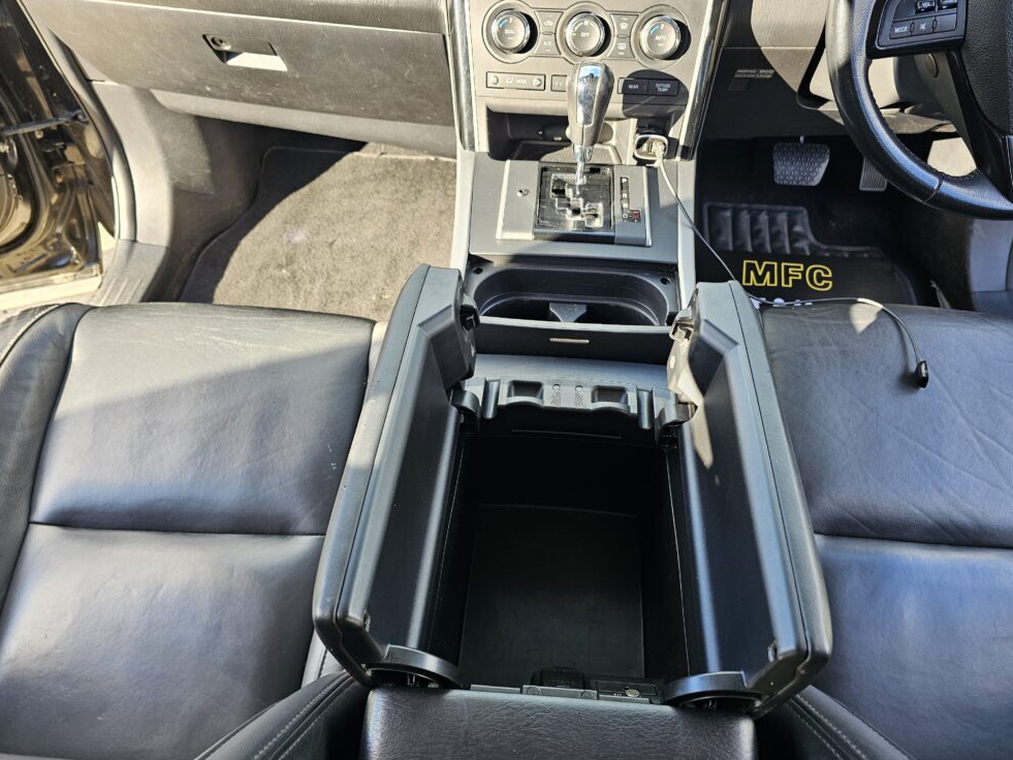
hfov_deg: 71.6
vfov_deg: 56.8
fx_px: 702
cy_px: 382
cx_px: 527
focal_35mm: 24
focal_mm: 6.3
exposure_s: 1/180
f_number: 1.7
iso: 64
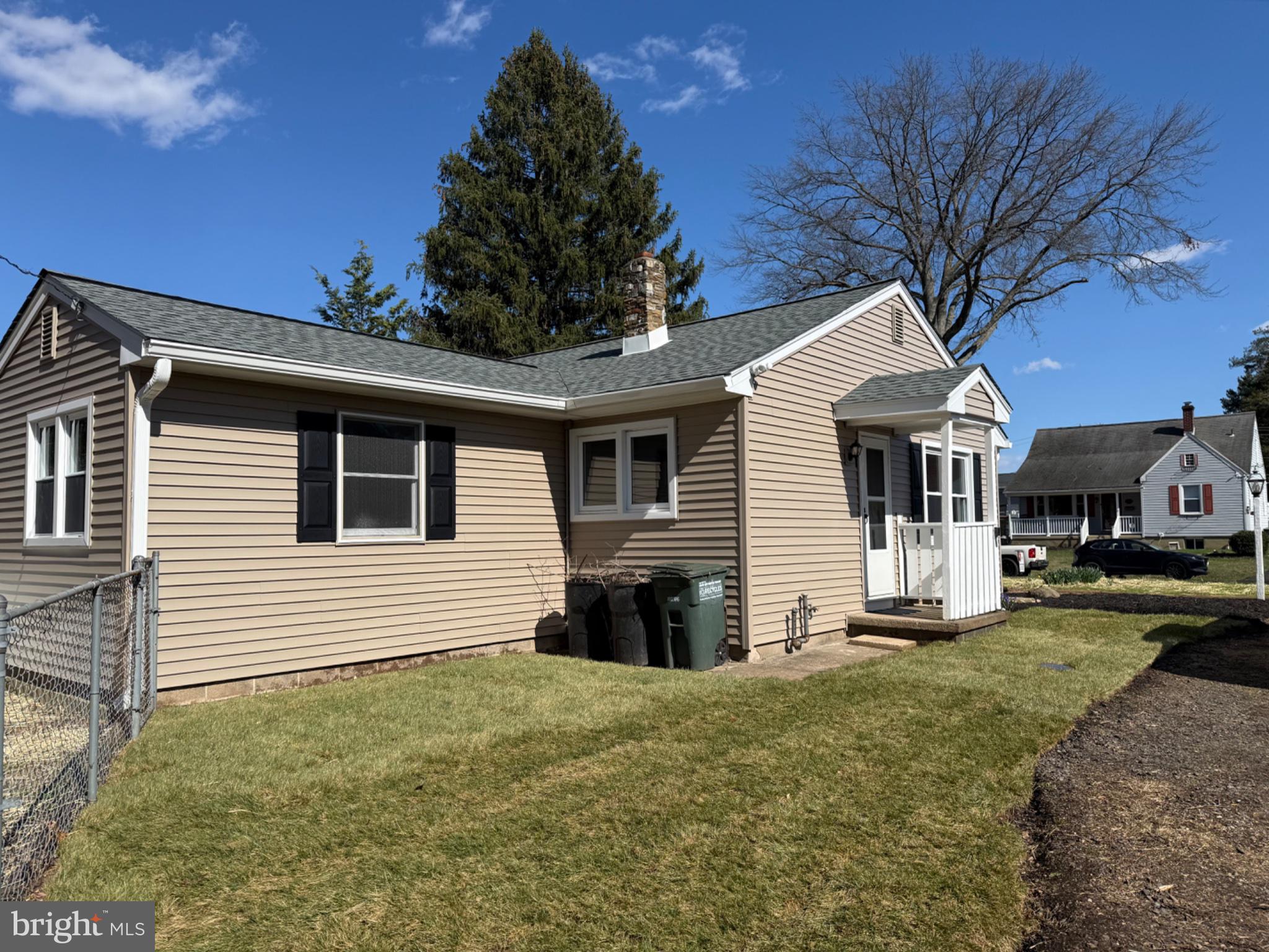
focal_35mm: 24
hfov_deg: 71.6
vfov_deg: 56.8
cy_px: 476
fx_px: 880
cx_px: 634
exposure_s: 1/6173
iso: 80
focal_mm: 6.76
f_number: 1.78
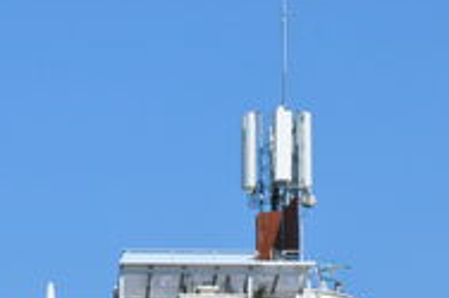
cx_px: 245
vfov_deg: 3.6
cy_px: 246
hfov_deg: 5.5
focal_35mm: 377
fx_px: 4700
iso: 1600
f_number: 18
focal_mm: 105
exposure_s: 1/1250
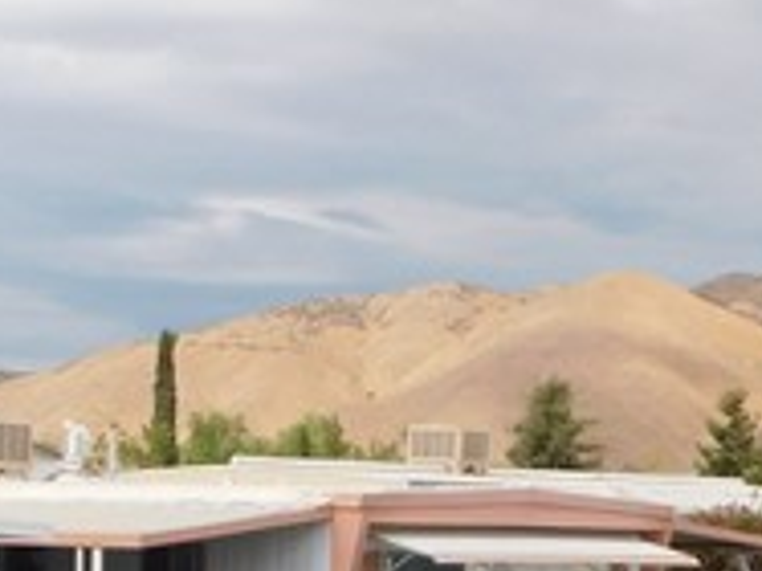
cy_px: 489
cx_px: 102
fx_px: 2772
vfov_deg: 11.7
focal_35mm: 126
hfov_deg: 15.5
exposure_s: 1/1250
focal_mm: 4
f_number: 3
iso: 125
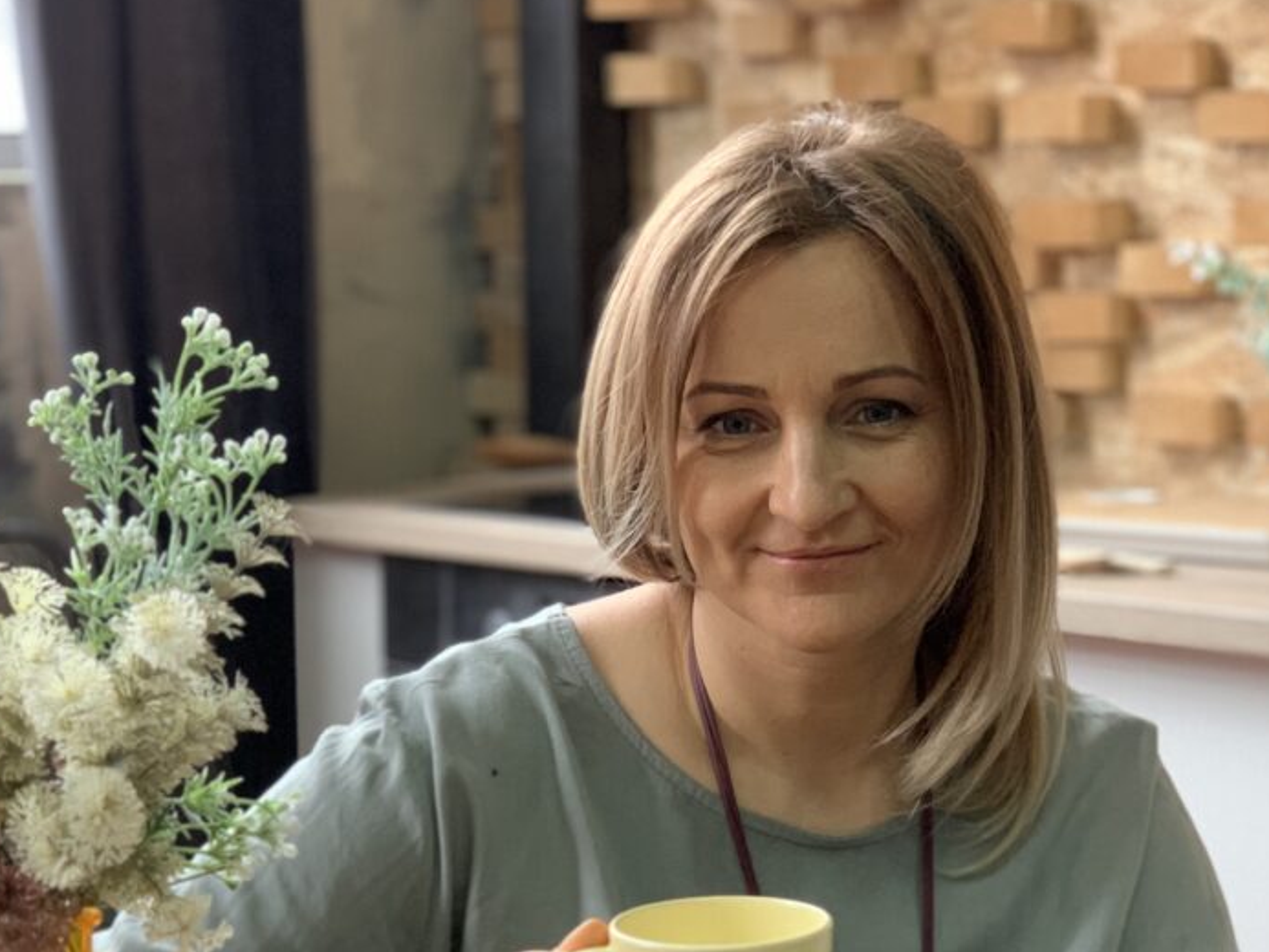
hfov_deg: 21.8
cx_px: 548
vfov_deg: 16.3
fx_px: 3300
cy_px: 811
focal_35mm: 90
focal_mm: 6
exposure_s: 1/50
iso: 160
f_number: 2.4
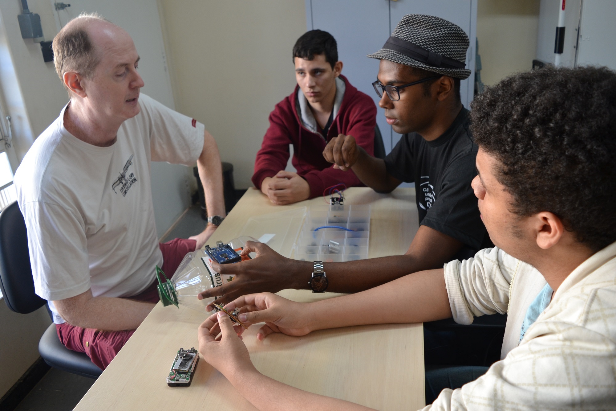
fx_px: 462
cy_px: 206
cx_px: 308
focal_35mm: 27
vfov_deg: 47.9
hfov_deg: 67.4
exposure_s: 1/50
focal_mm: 18
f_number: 3.5
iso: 400
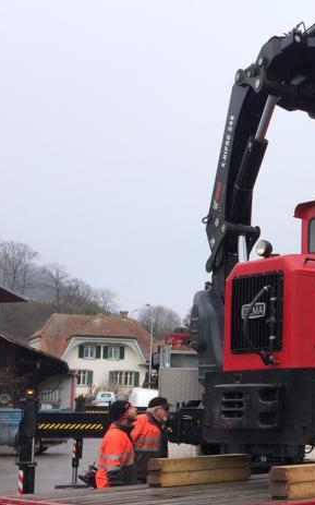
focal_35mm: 68
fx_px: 935
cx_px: 416
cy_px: 313
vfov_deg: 30.1
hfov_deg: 17.8
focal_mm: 4.15
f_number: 2.2
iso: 32
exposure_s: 1/441
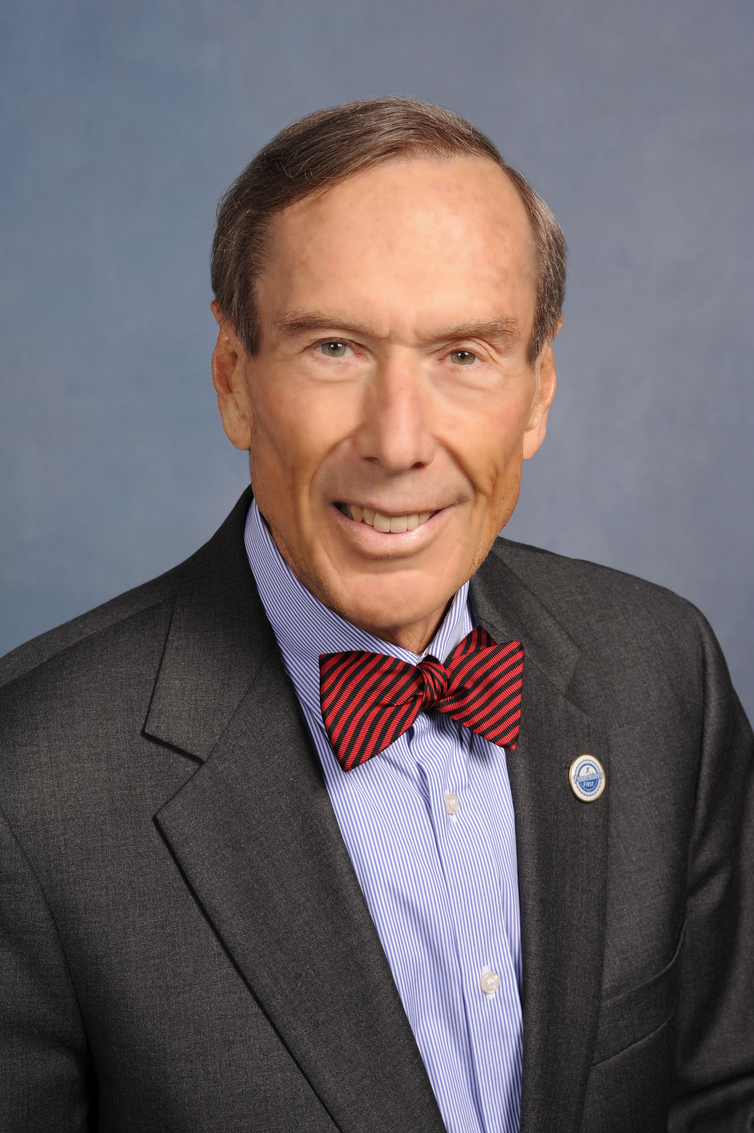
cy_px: 566
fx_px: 2674
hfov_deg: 16.1
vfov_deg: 23.9
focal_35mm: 85
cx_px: 377
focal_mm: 85
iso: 200
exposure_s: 1/125
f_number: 14
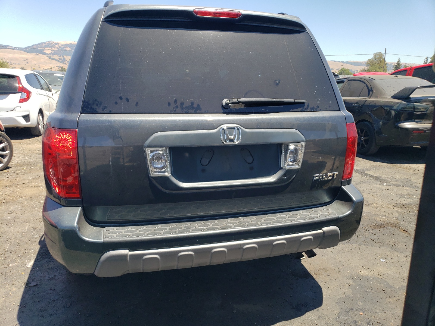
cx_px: 218
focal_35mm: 26
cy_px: 163
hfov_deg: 67.3
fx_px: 327
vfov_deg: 53.1
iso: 50
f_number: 1.5
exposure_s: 1/1429
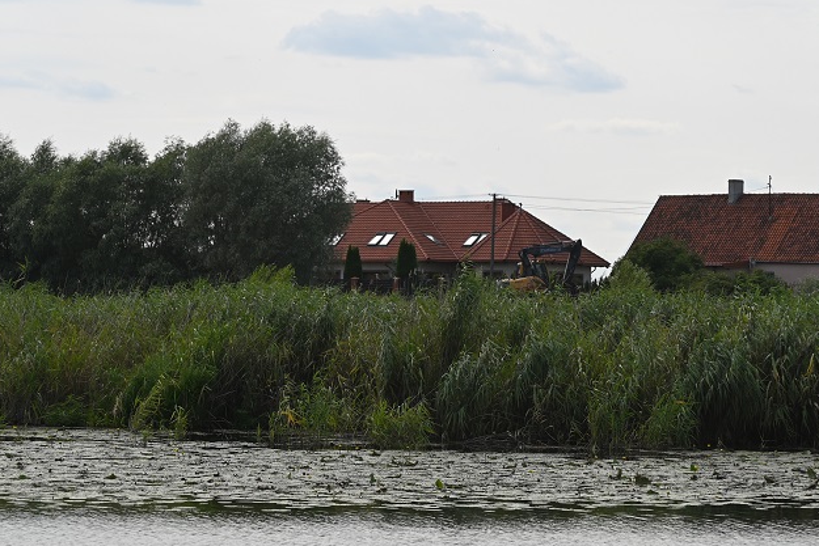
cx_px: 474
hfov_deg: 13.5
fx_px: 3459
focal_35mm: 152
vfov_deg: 9.0
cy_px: 223
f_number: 6.3
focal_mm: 100
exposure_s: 1/640
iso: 100
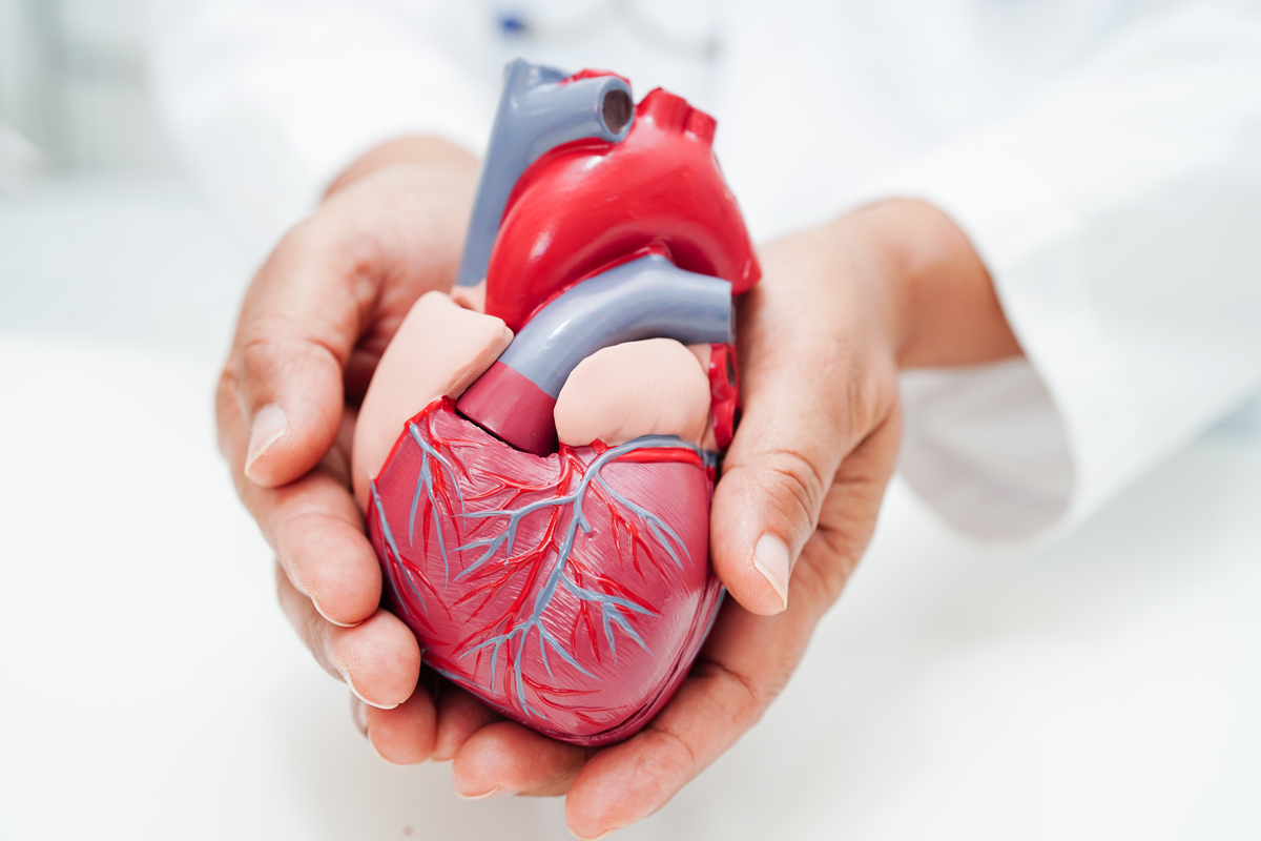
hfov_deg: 39.6
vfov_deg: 27.0
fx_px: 1751
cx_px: 630
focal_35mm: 50
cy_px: 420
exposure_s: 1/50
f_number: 3.2
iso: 250
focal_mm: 50
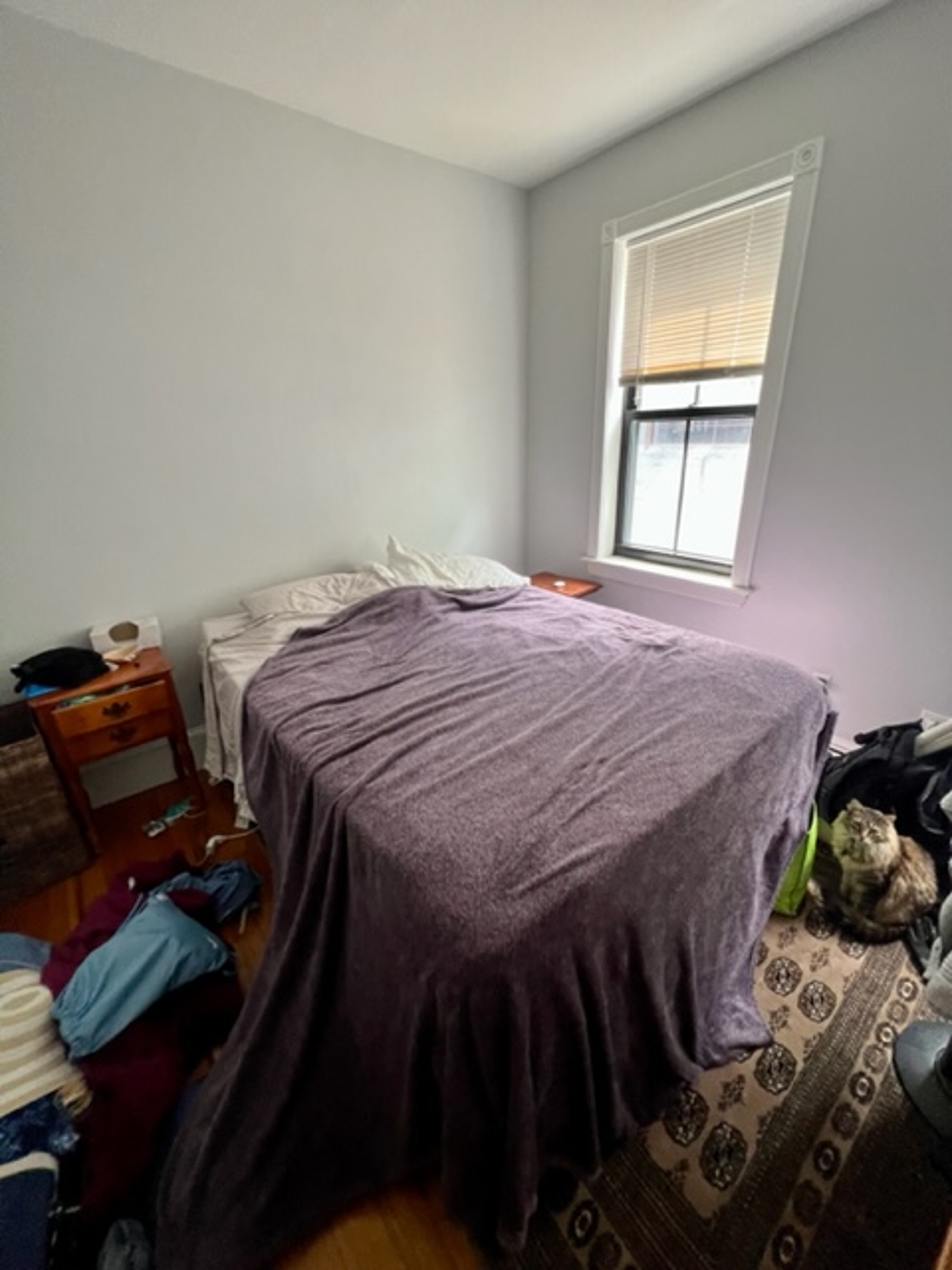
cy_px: 635
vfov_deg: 106.2
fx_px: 477
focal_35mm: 13
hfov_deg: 89.9
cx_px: 476
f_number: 1.8
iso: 125
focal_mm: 1.57
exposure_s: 1/60
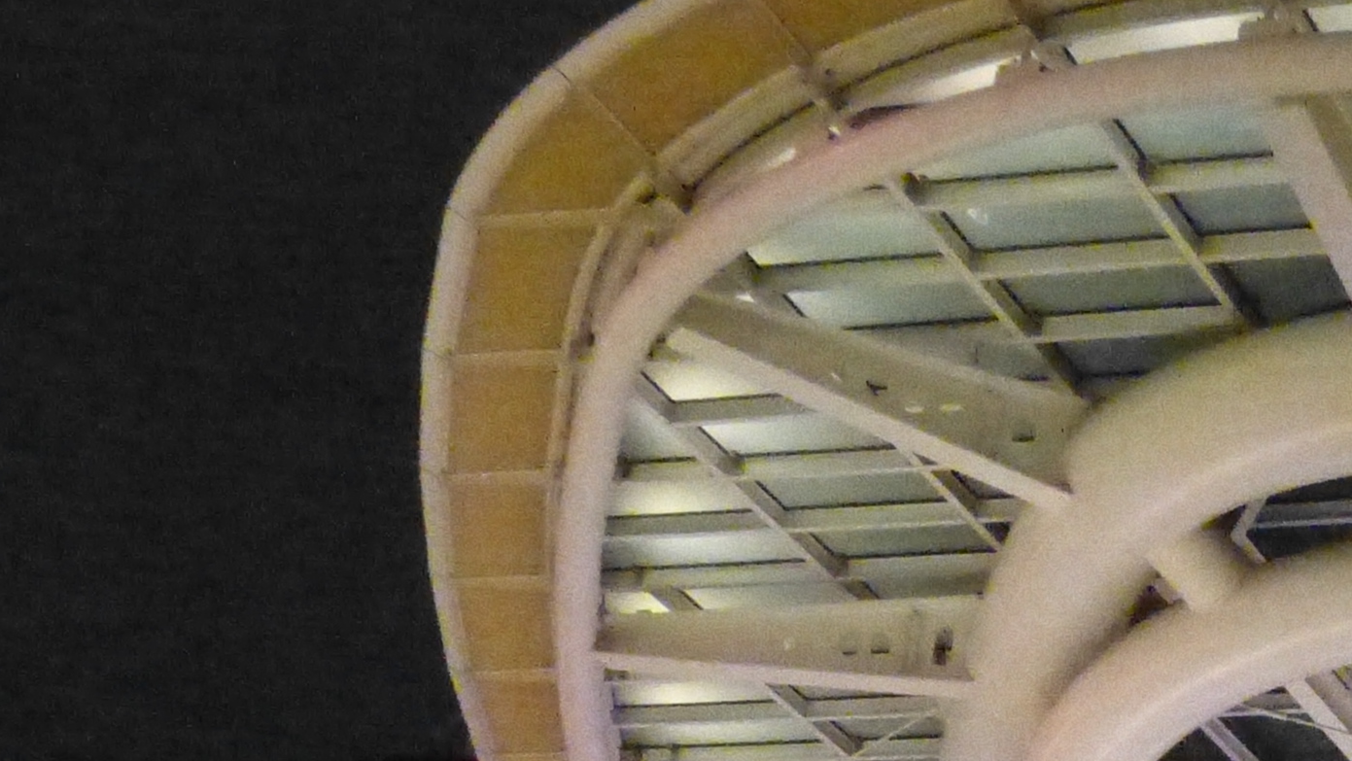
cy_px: 1155
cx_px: 1717
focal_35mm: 115
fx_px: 4123
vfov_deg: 10.2
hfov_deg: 17.5
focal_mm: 6.1
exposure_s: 1/20
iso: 3200
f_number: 3.7
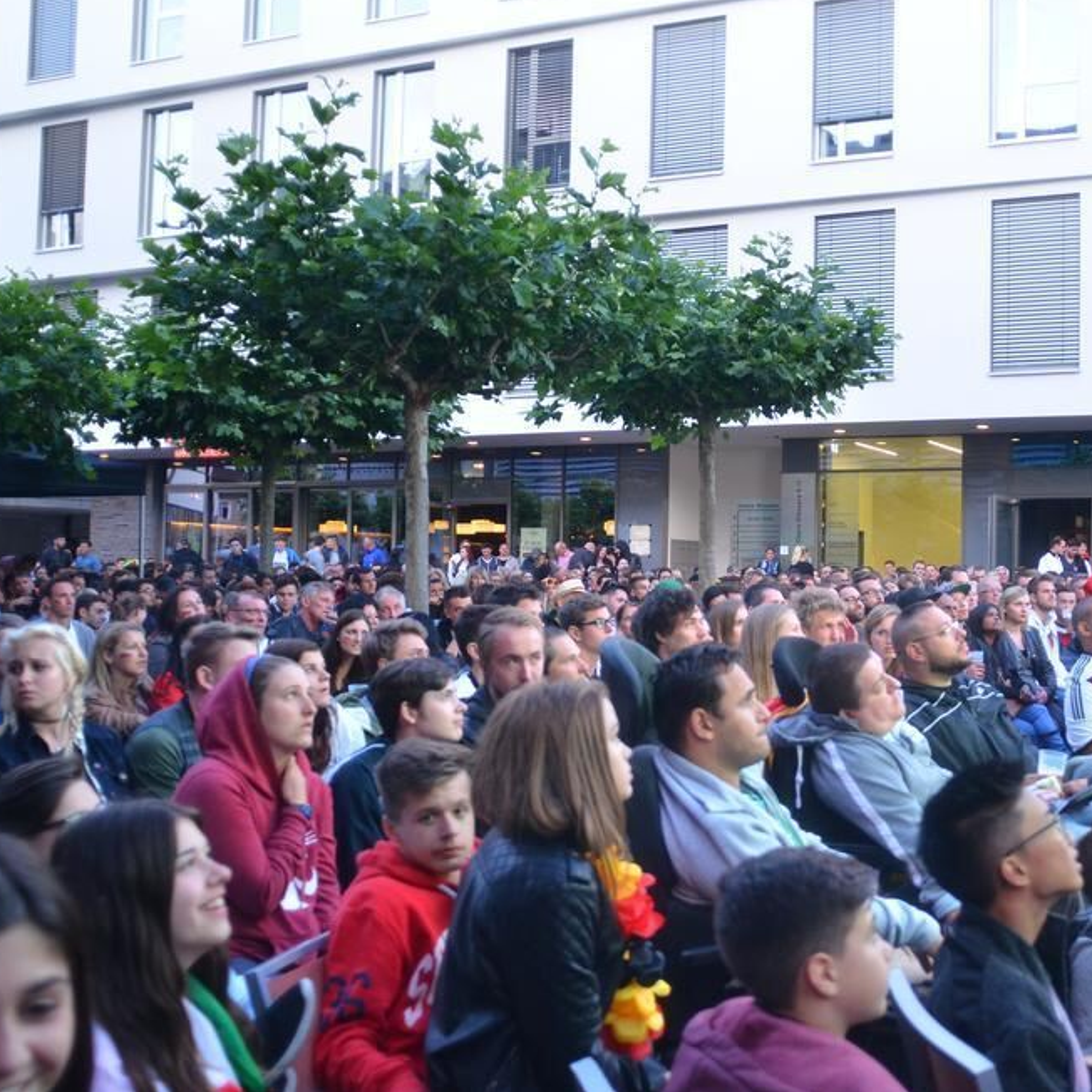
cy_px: 543
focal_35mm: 39
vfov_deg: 42.8
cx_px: 786
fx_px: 1392
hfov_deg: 41.9
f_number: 2.8
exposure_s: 1/125
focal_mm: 20
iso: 800
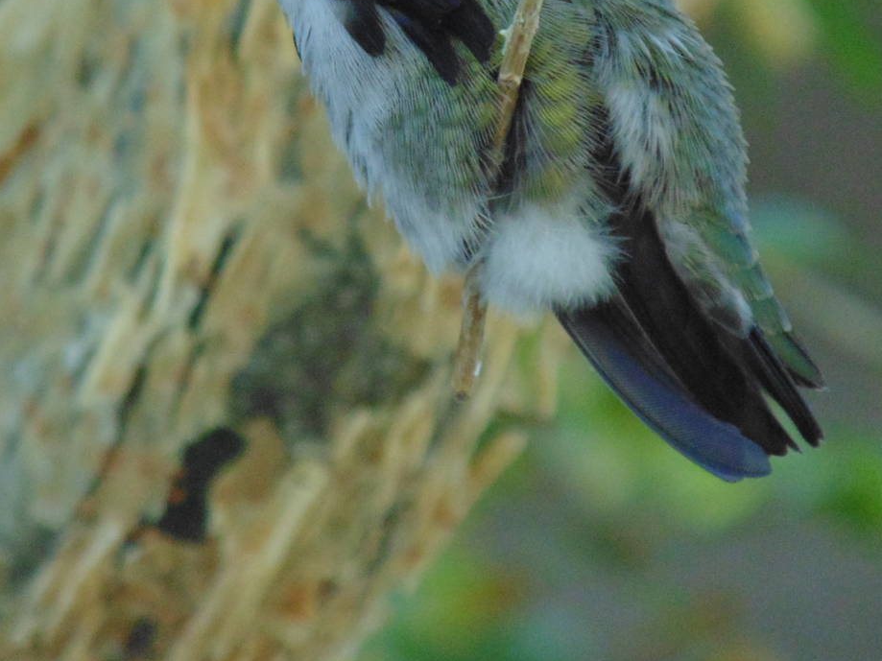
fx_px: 21604
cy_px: 118
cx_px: 398
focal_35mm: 848
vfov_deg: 1.8
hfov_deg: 2.3
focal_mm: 87.3
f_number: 5.9
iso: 400
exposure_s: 1/80
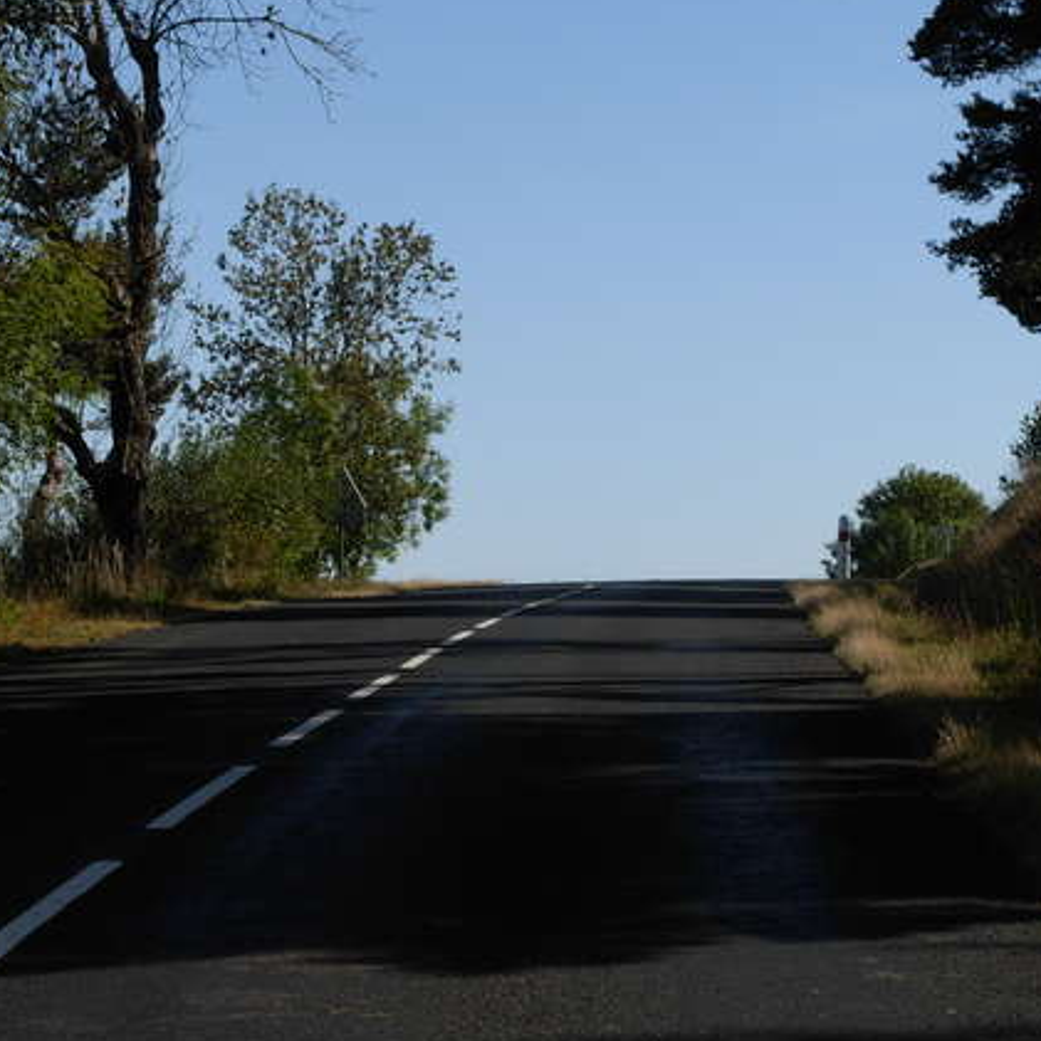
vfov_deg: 14.4
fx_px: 4117
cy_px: 502
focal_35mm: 121
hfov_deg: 14.4
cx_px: 591
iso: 79
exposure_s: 1/395
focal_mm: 15.9
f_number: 6.7
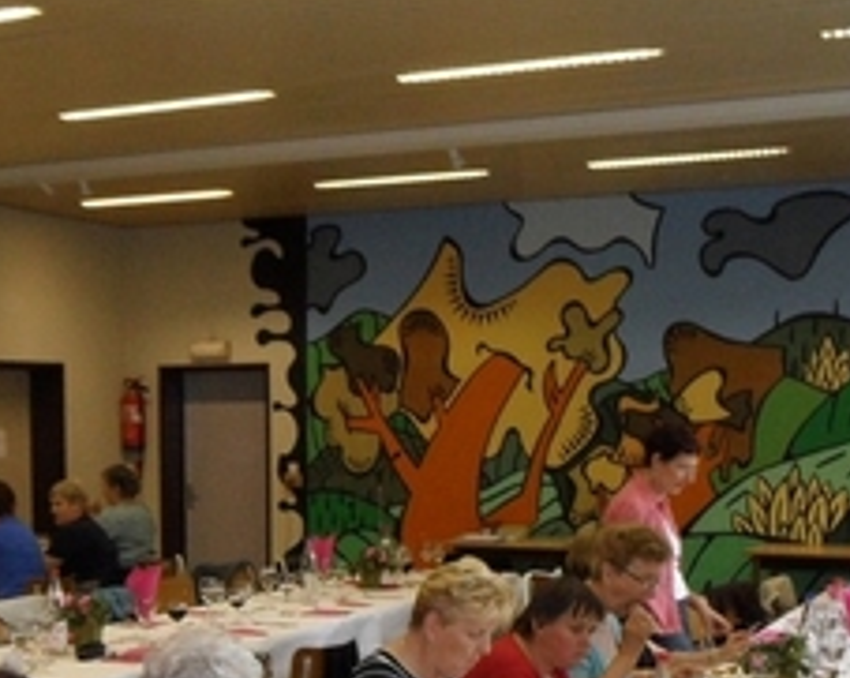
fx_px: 1558
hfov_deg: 30.3
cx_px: 270
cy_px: 588
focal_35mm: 62
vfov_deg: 24.0
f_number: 3.2
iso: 200
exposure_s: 1/30
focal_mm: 3.9
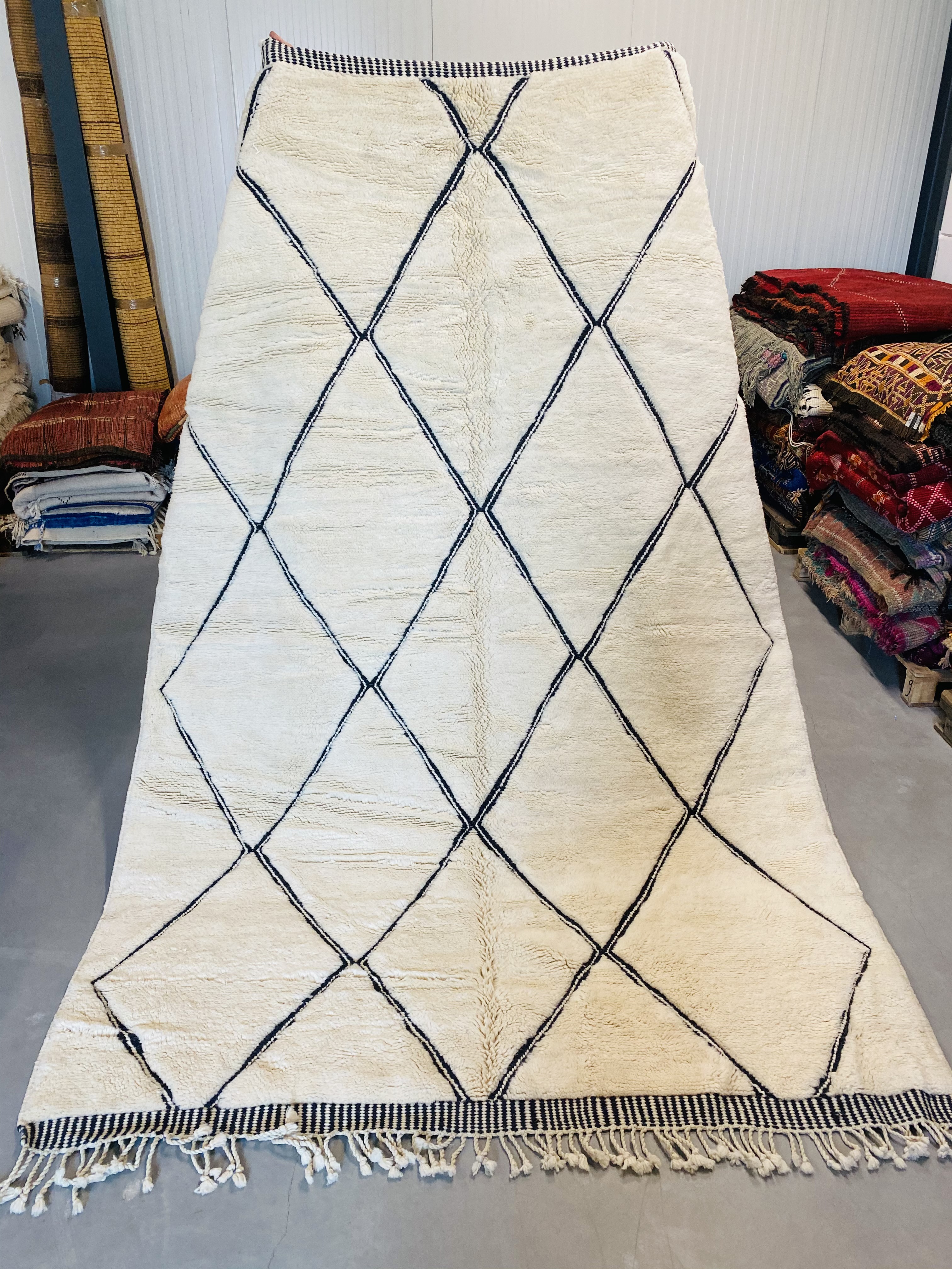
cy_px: 634
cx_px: 476
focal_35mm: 26
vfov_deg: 67.3
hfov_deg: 53.1
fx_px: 953
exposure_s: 1/100
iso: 125
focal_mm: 4.25
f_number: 1.8
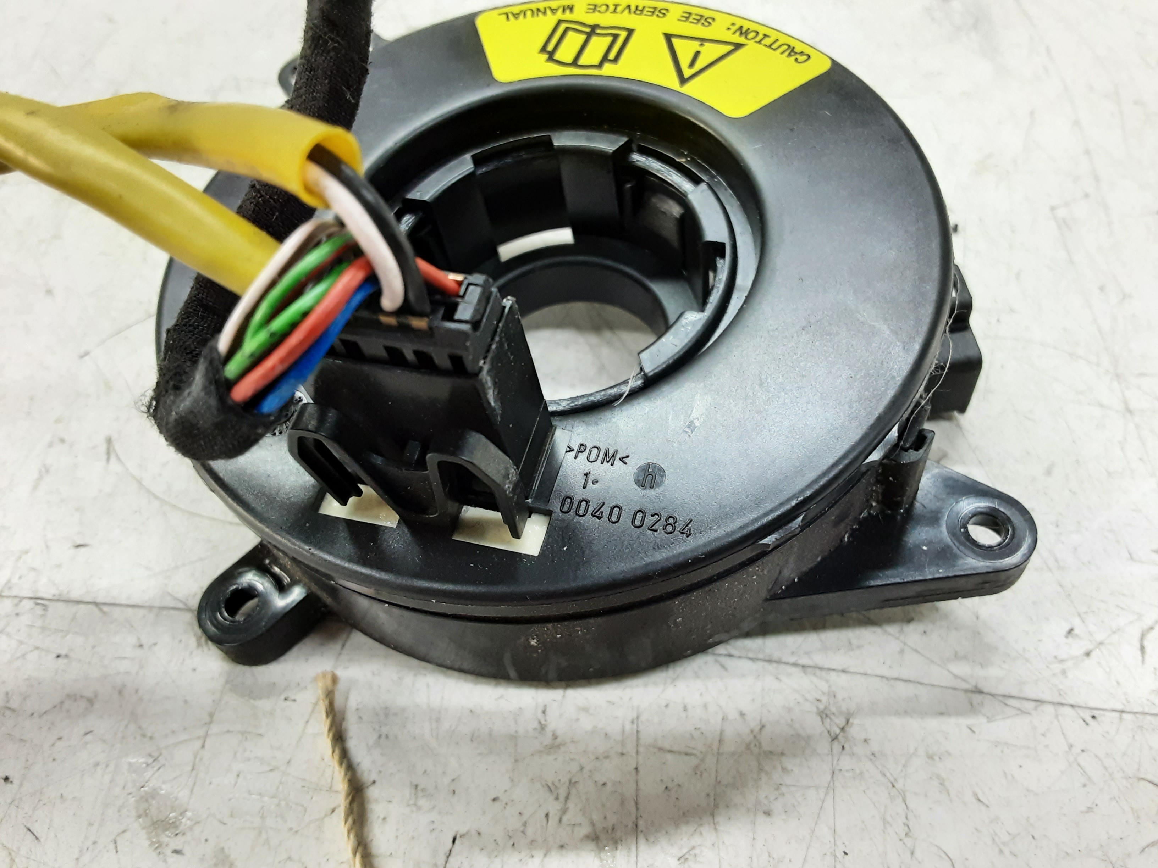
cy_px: 434
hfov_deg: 65.3
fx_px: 903
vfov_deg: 51.4
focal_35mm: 27
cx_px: 579
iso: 200
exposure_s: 1/50
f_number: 1.9
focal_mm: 2.91
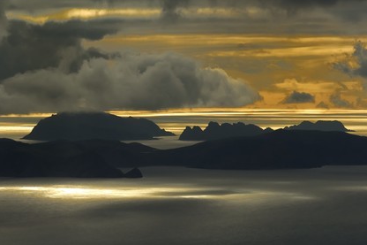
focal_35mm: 304
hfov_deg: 6.8
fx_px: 3098
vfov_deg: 4.5
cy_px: 123
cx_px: 185
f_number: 5
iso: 100
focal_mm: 200
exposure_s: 1/1600
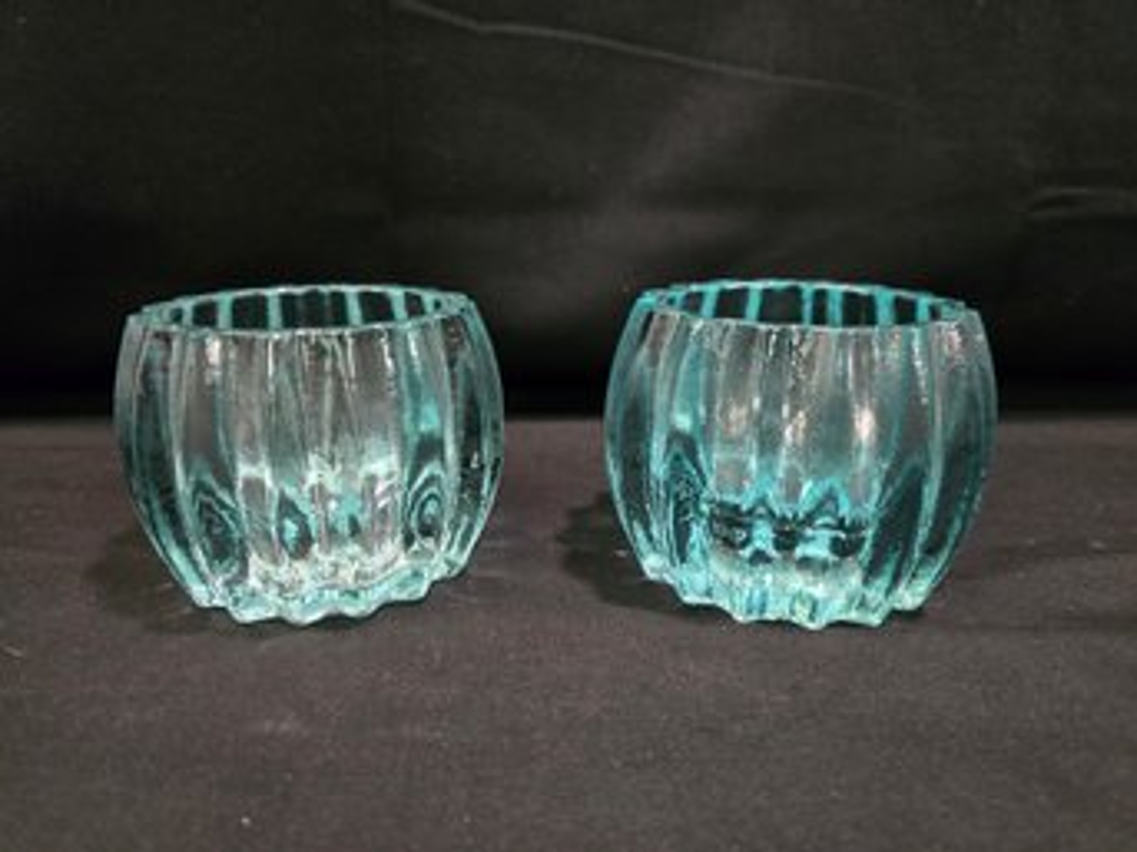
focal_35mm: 23
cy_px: 426
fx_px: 755
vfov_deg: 58.8
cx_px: 568
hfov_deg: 73.9
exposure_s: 1/60
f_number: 1.7
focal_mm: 6.3
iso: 1250
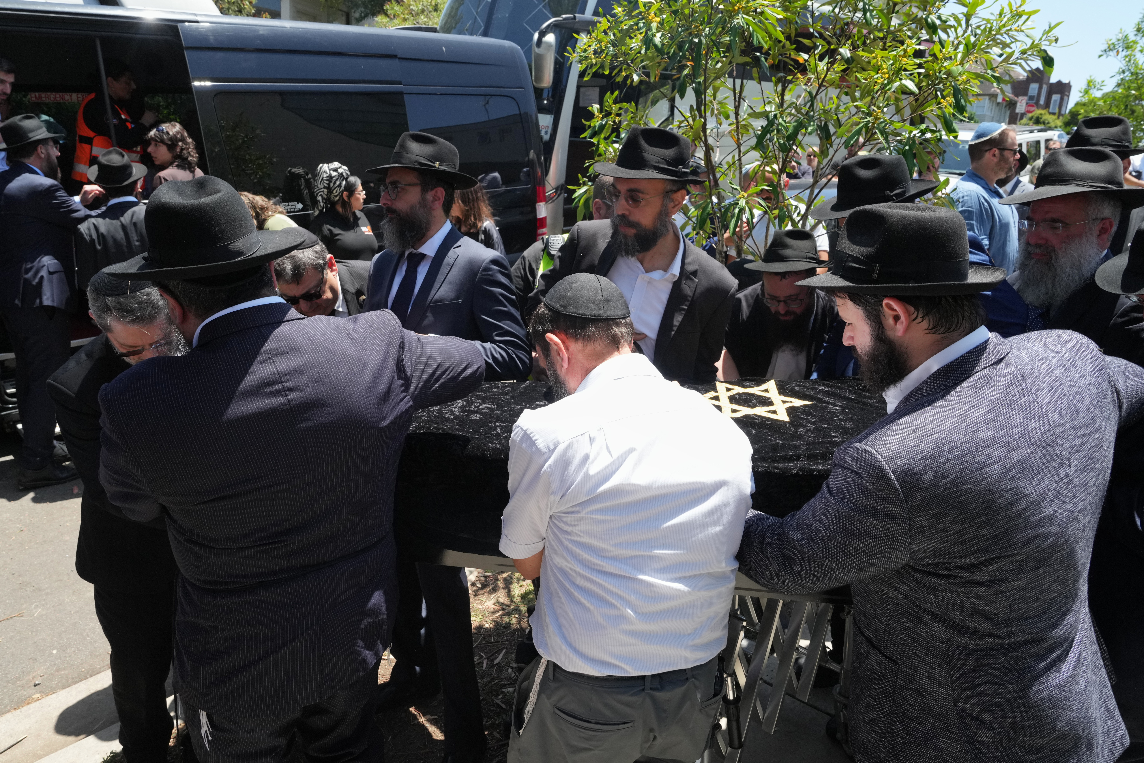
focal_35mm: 24
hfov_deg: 73.7
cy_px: 382
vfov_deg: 53.1
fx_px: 763
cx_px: 572
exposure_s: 1/1000
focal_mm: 24
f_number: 8
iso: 800
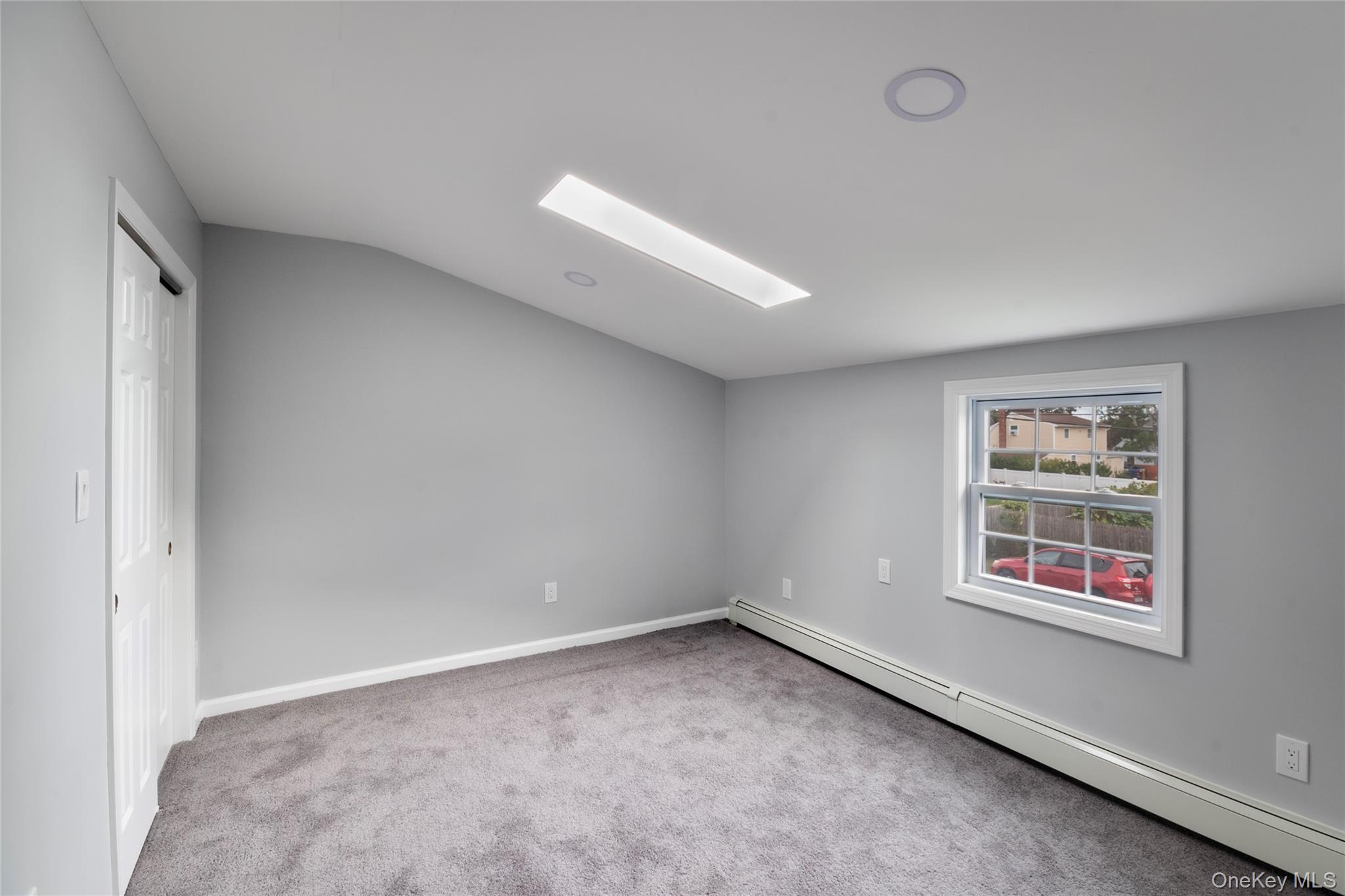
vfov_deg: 77.3
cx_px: 672
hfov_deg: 100.4
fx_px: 560
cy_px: 448
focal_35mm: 15
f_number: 11
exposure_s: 1/2
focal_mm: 10
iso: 200
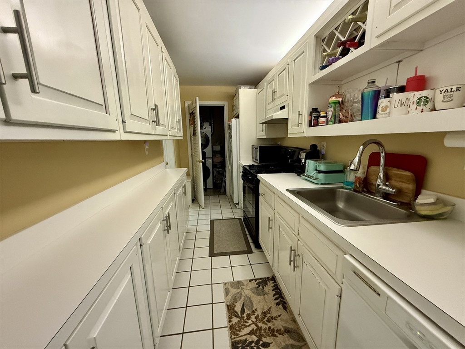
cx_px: 232
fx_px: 188
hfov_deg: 102.1
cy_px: 174
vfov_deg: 85.7
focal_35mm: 14
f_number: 2.2
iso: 640
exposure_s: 1/60
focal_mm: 2.22
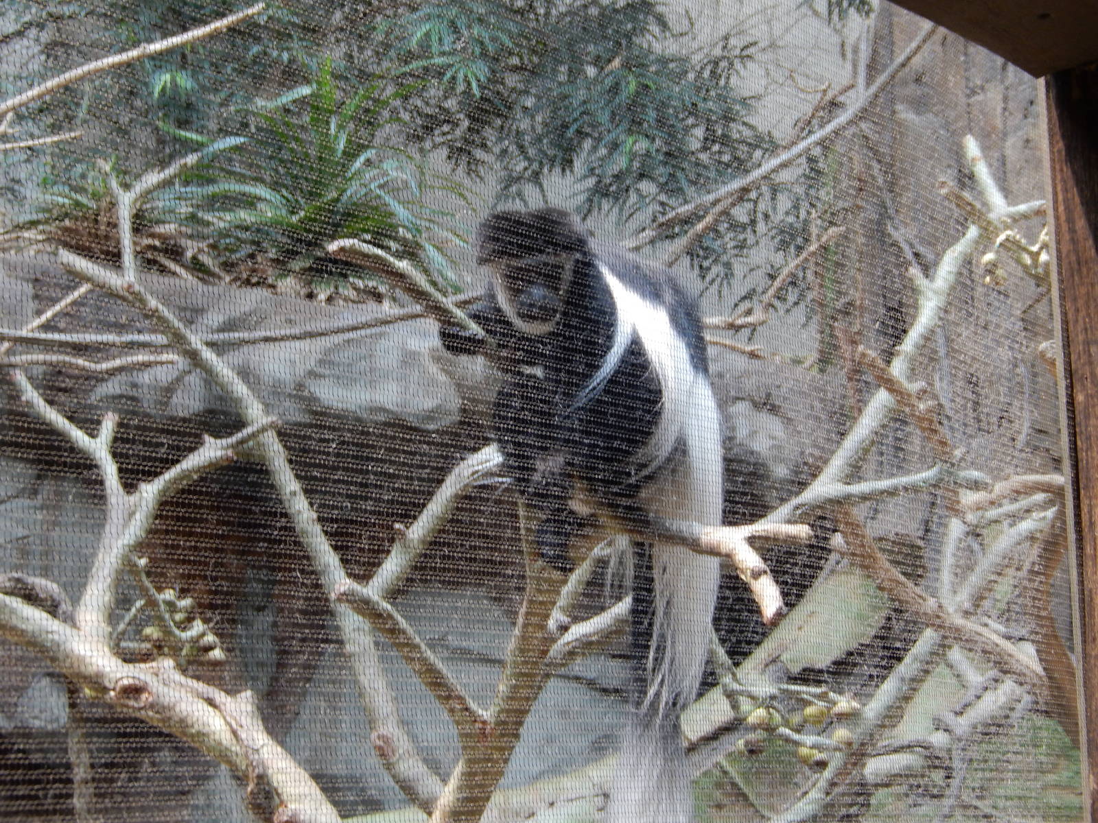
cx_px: 549
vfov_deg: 17.4
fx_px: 2696
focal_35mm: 85
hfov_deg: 23.0
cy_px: 412
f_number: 5.1
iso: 180
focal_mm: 15.2
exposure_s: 1/30
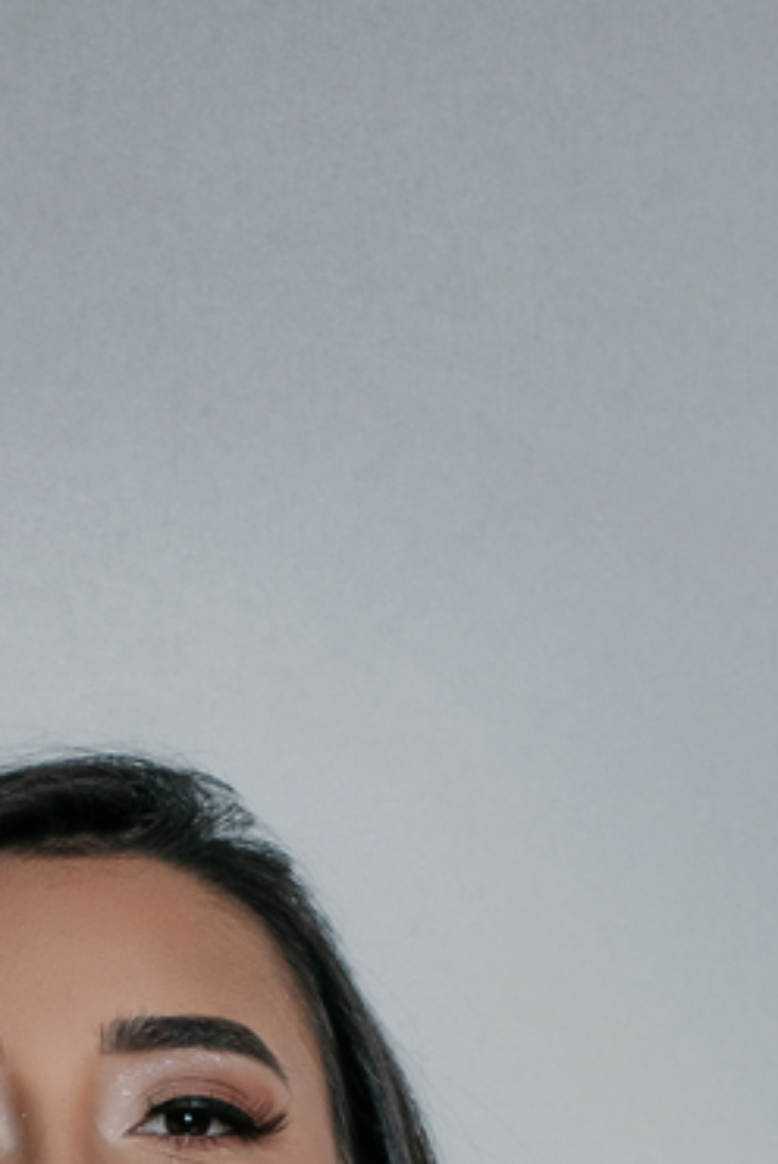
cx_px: 94
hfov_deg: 5.7
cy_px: 2337
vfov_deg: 8.1
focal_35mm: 242
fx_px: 7830
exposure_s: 1/160
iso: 500
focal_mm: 50
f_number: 8
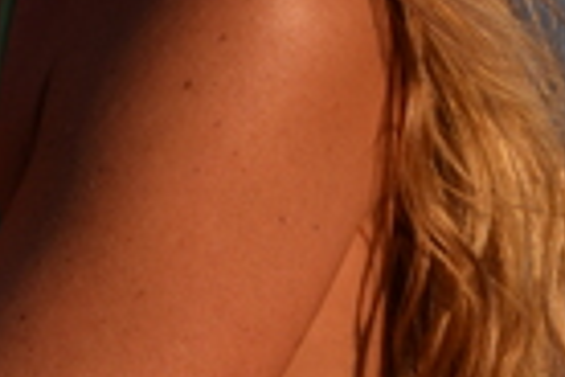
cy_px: -465
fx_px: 8537
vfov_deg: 2.5
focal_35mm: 544
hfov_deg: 3.8
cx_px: -221
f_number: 4.5
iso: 200
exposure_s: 1/1600
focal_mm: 78
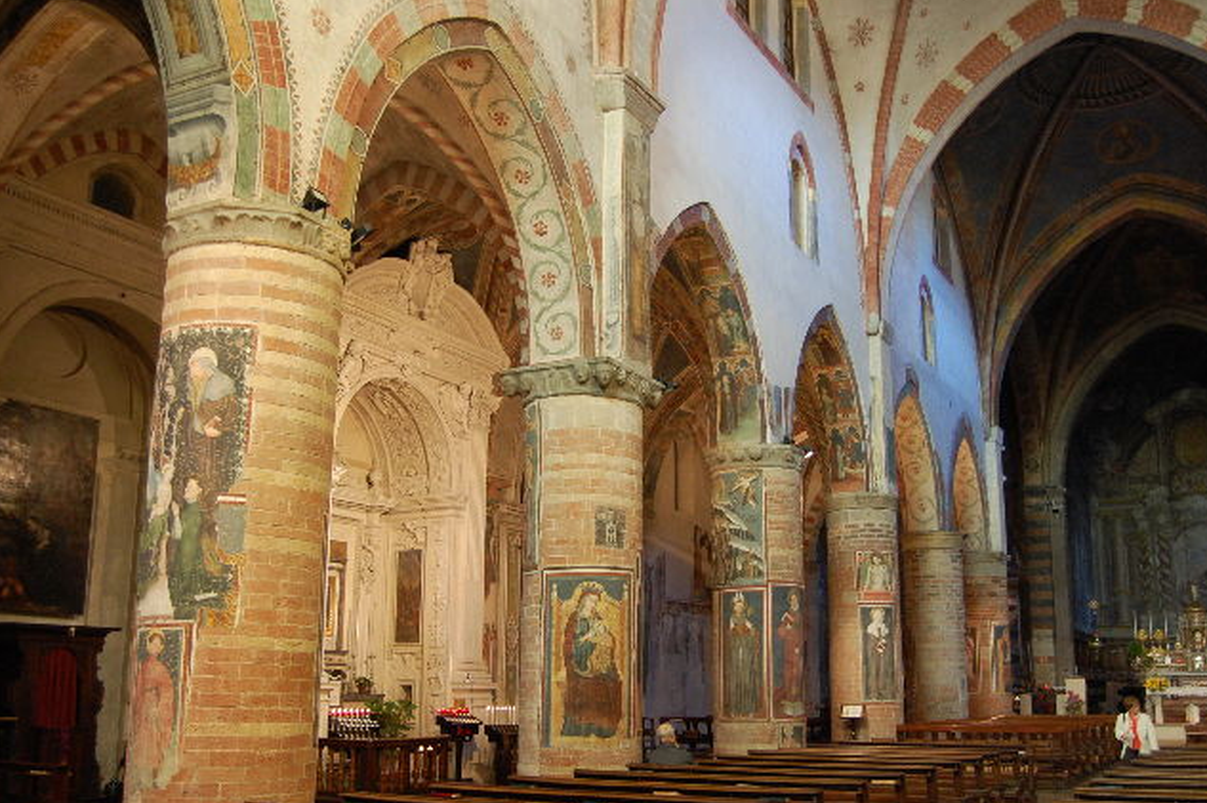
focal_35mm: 35
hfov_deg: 54.5
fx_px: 1173
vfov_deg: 37.8
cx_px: 627
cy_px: 438
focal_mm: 20
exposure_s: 1/13
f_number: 3.8
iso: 800
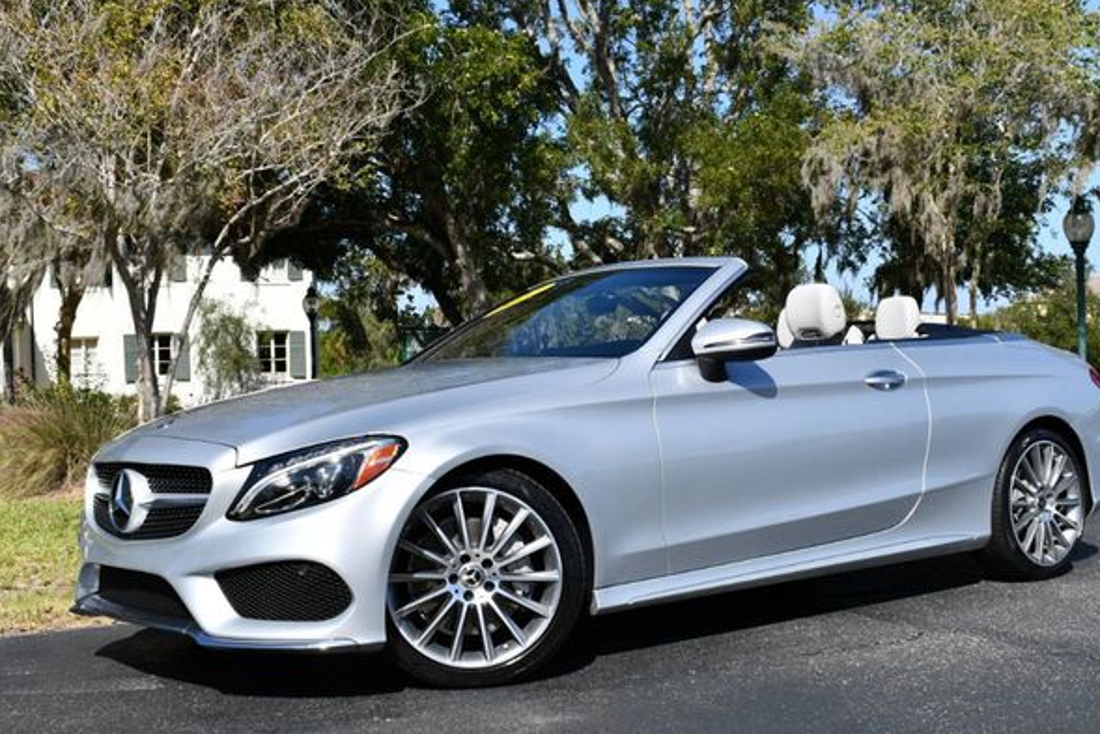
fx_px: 1528
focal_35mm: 50
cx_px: 590
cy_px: 356
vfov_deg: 27.0
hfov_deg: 39.6
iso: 100
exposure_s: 1/320
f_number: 9
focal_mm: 23
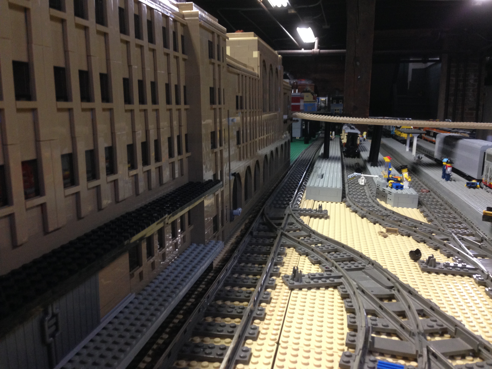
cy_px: 184
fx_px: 469
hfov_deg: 55.4
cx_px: 246
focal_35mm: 33
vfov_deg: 42.9
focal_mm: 4.12
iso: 160
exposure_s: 1/20
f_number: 2.4
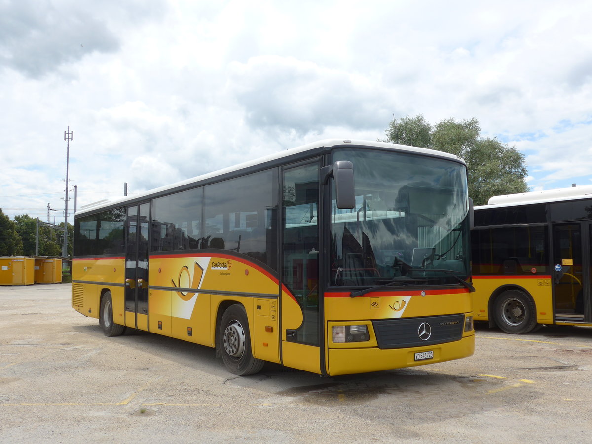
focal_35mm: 36
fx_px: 616
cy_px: 222
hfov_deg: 51.4
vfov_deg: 39.7
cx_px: 296
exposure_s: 1/2000
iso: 80
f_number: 2.8
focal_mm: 7.5
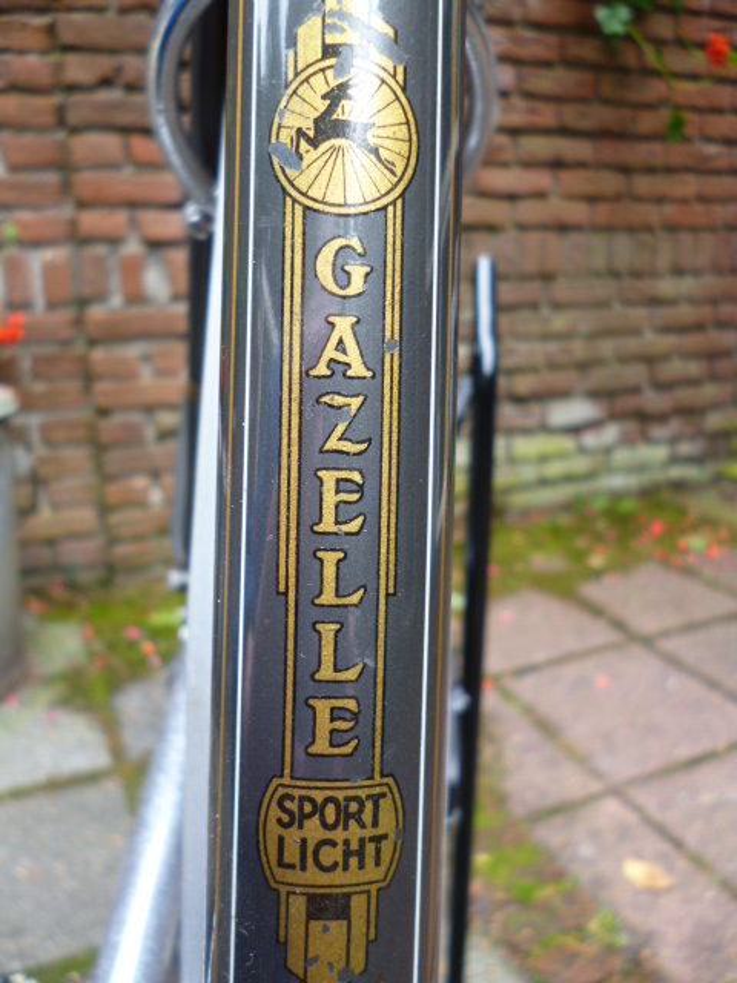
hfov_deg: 49.7
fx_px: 795
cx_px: 368
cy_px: 492
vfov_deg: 63.4
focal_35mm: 28
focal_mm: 5
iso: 125
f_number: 3.1
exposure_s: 1/60
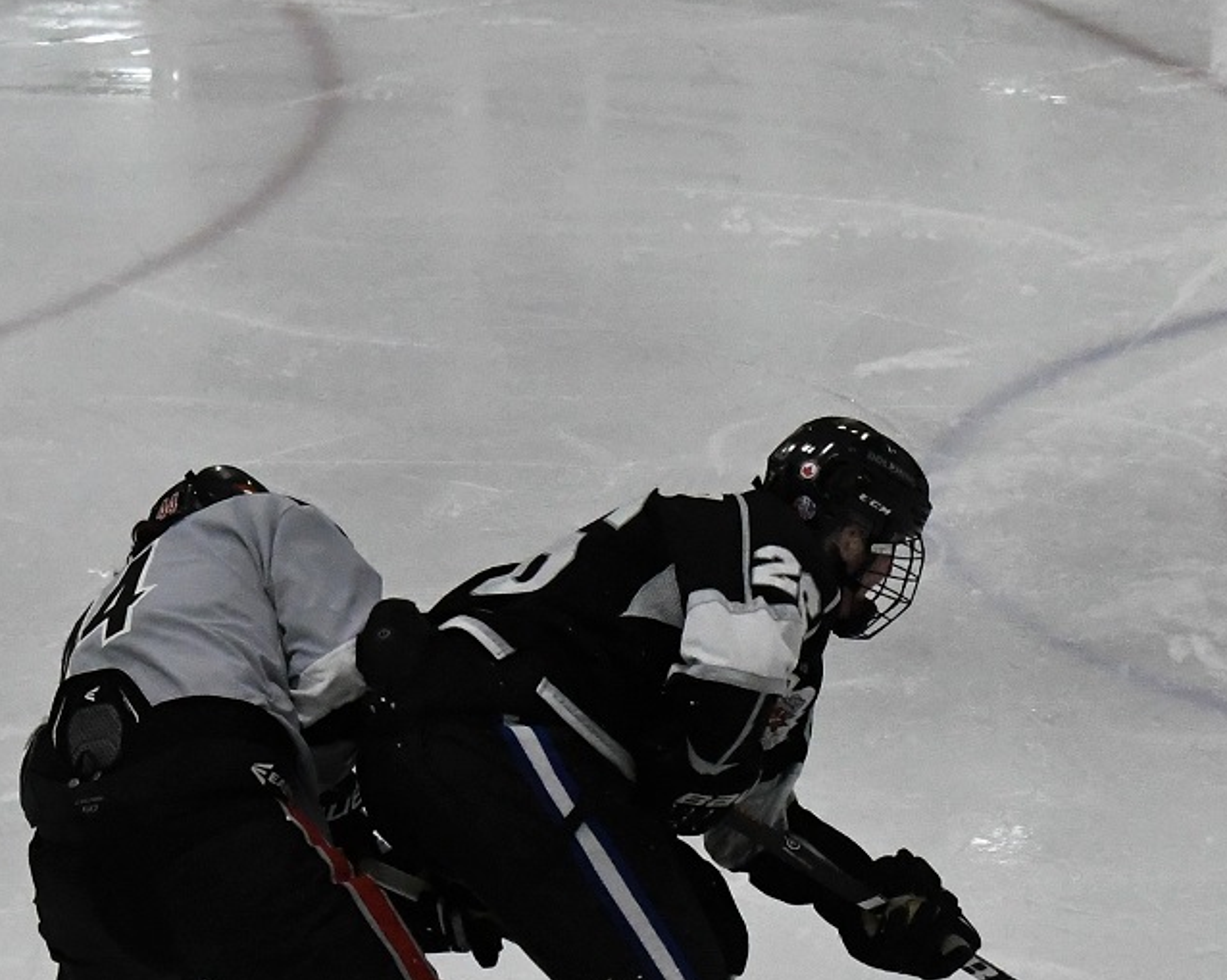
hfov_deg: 9.8
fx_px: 7152
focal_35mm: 197
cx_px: 1143
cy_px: 794
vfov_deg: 7.8
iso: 7200
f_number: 4.5
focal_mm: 70
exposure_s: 1/2000
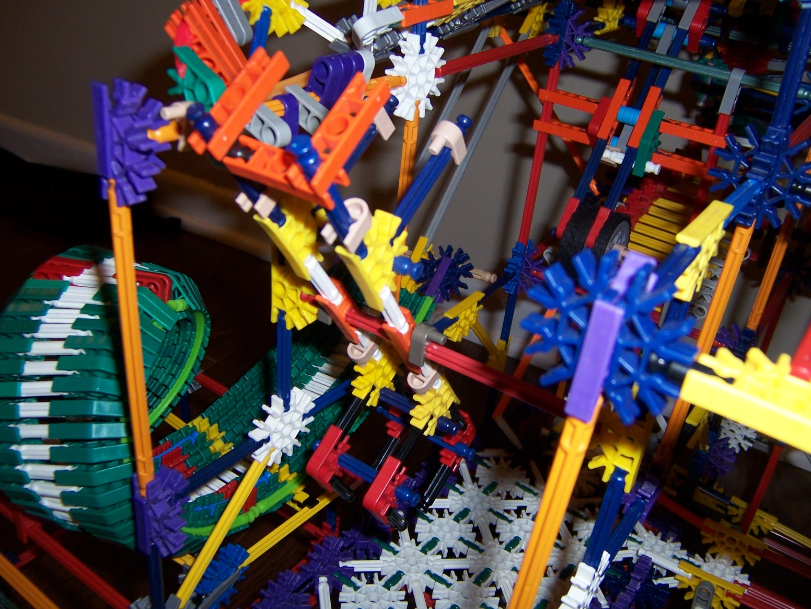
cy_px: 304
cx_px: 406
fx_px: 773
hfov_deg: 55.4
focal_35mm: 33
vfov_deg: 42.9
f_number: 2.8
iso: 80
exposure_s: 1/60
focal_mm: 5.5
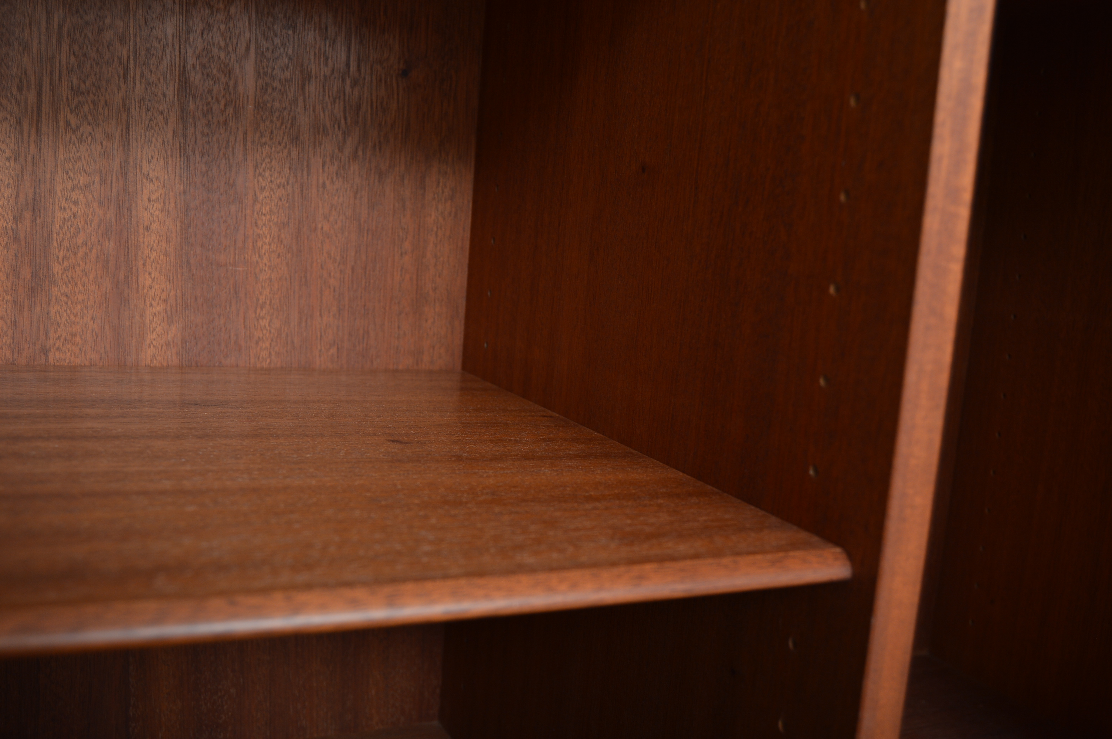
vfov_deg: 38.3
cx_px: 556
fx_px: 1065
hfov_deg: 55.1
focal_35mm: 34
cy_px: 370
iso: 200
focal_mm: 23
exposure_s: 1/200
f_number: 3.8
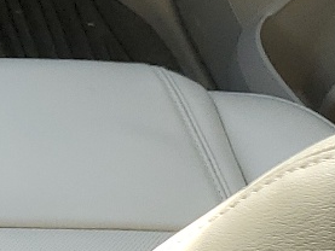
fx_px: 1452
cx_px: -619
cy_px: -6
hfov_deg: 10.2
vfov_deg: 9.8
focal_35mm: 150
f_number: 1.5
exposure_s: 1/244
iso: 50
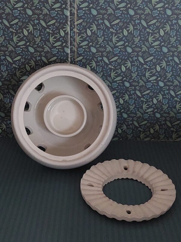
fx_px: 167
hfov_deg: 56.8
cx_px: 90
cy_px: 121
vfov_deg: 71.6
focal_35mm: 24
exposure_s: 1/25
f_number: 1.8
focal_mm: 5.23
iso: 1250
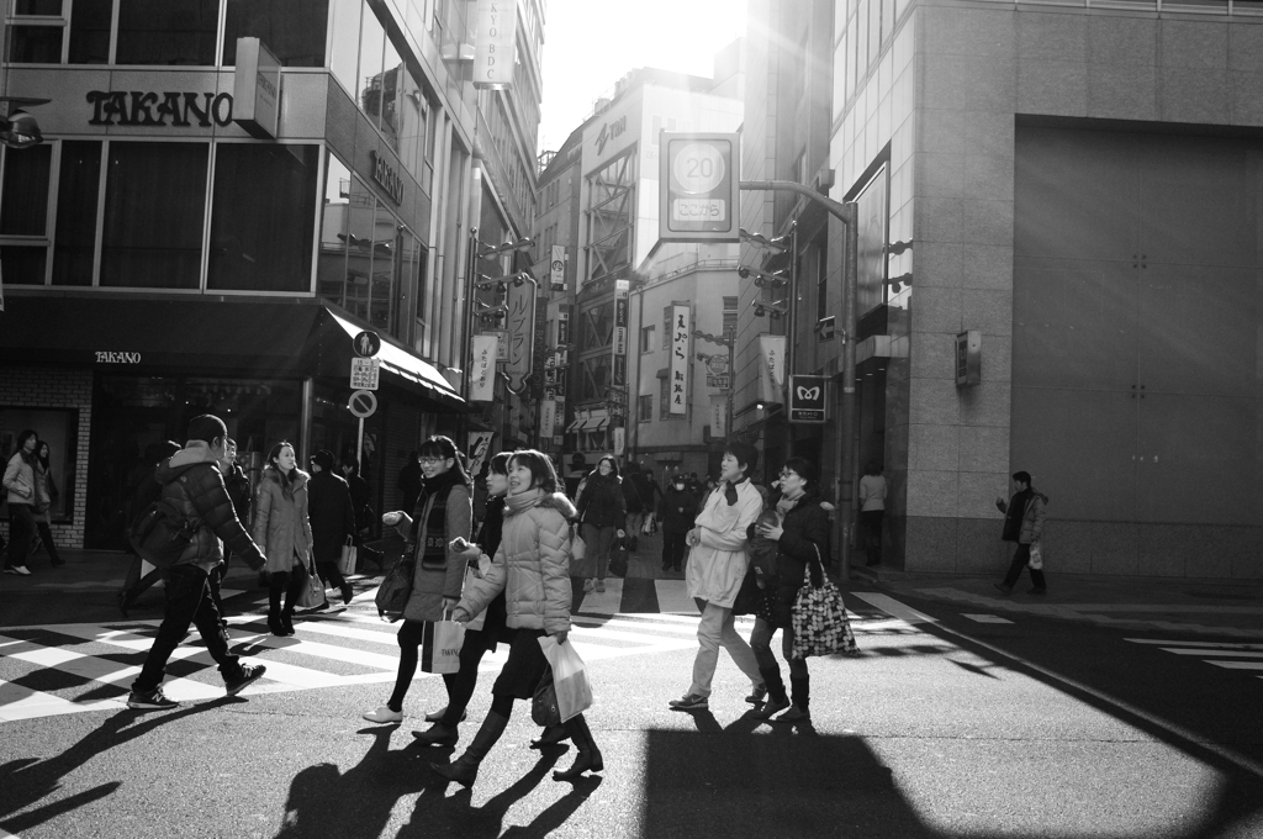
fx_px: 1086
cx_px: 632
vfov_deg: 42.2
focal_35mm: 31
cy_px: 420
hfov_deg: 60.3
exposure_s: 1/500
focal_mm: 21
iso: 200
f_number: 5.6
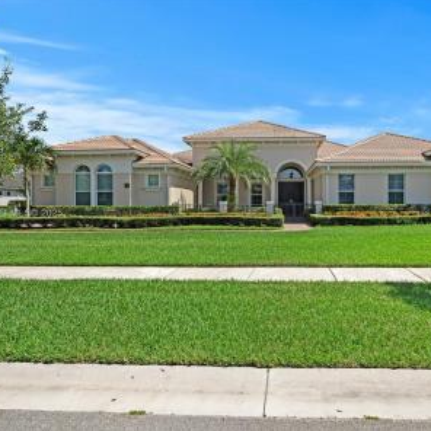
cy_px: 214
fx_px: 310
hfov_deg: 68.7
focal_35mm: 22
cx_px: 264
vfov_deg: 69.6
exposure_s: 1/640
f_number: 8
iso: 200
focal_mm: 17
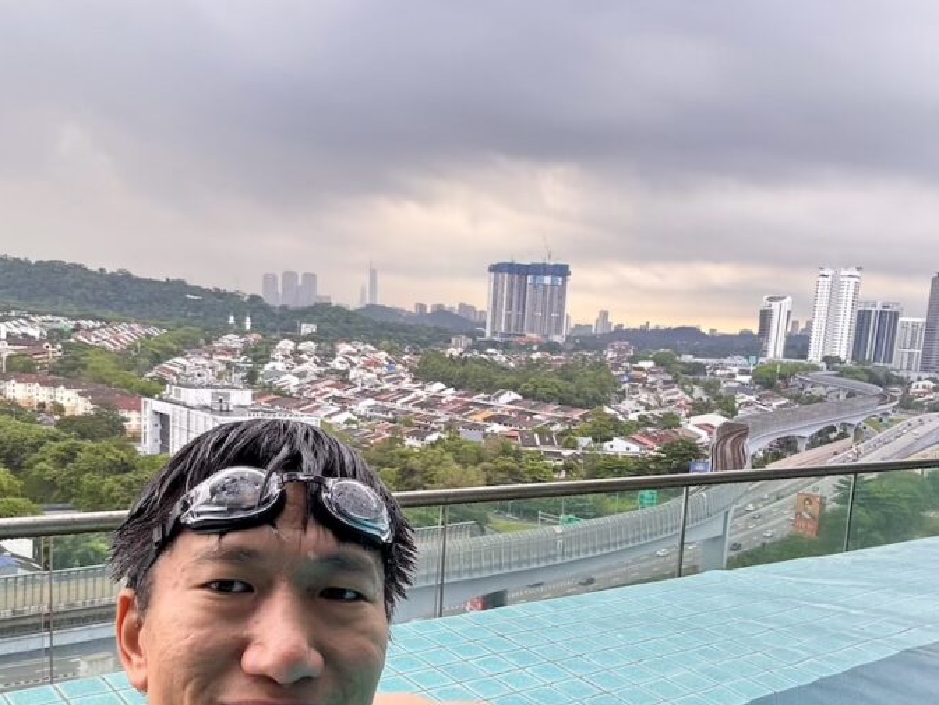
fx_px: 950
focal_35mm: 35
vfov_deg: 40.0
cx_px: 462
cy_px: 494
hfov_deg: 52.6
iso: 40
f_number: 1.9
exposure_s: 1/121
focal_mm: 2.69
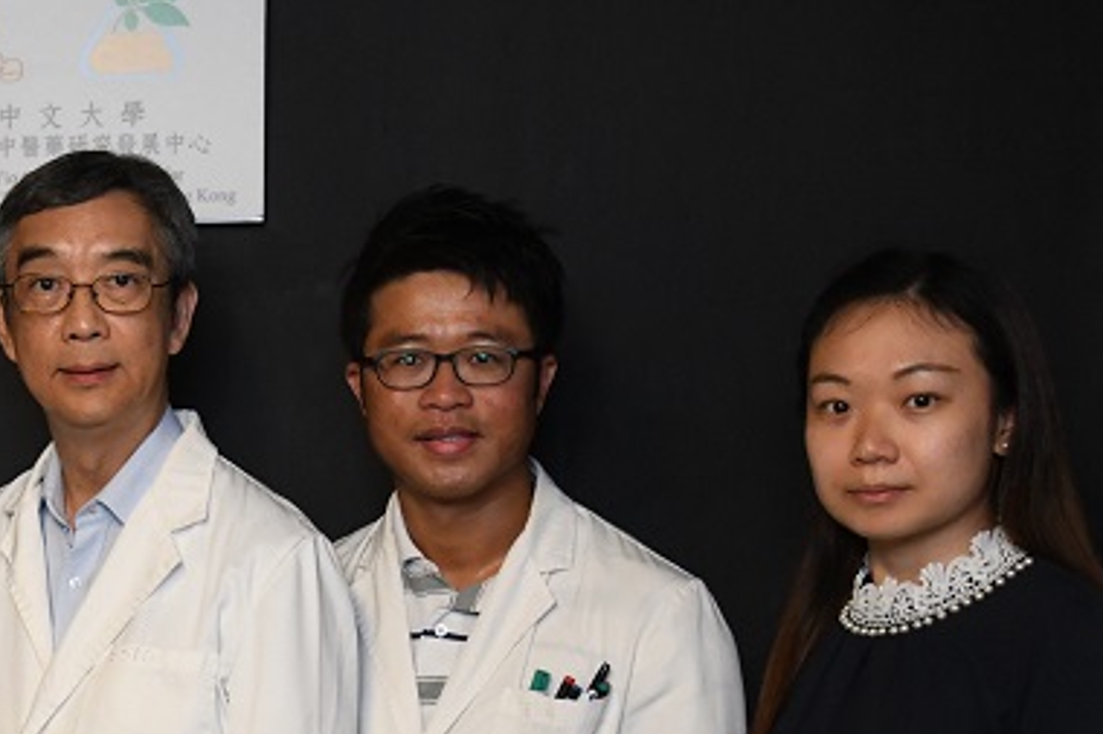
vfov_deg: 16.9
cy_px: 722
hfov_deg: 24.2
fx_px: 2419
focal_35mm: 79
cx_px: -70
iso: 5000
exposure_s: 1/160
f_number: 5
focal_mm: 30
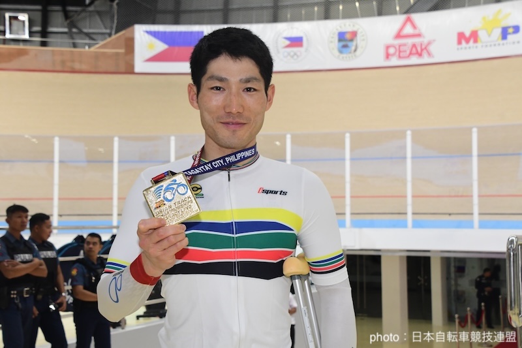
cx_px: 261
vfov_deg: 26.0
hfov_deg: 38.2
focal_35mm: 52
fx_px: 754
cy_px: 174
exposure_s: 1/250
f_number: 7.1
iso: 2000
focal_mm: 35
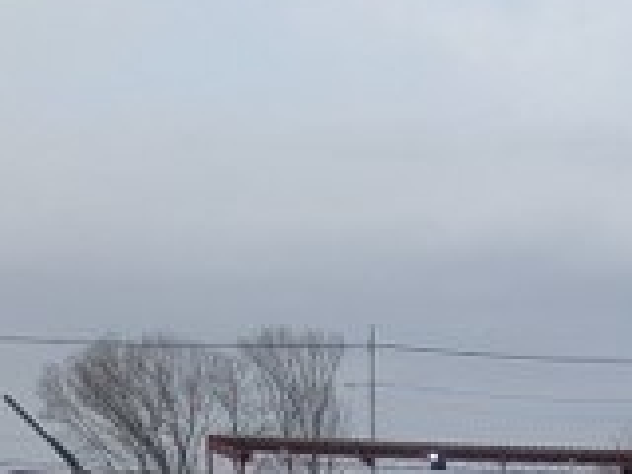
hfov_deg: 15.1
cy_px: 1130
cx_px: 804
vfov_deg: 10.3
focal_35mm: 125
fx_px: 2282
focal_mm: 5.43
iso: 53
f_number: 1.89
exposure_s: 1/2092
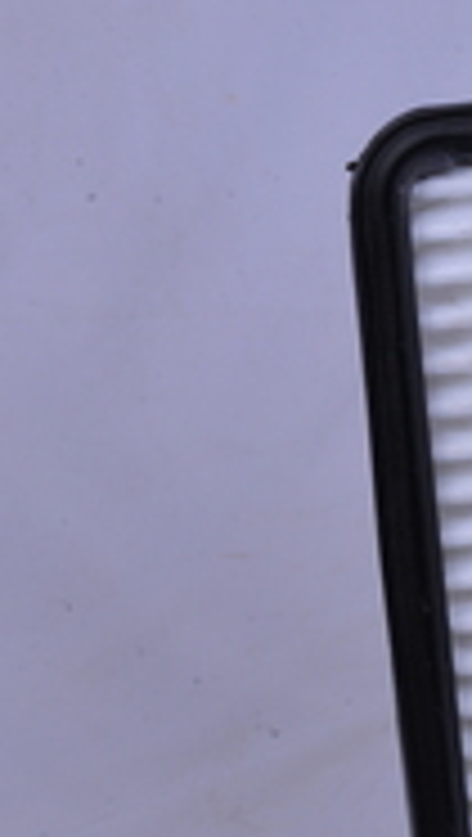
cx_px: 1083
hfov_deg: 6.0
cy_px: 702
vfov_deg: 10.9
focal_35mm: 197
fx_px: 4371
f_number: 22
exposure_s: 1/125
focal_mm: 70
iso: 100
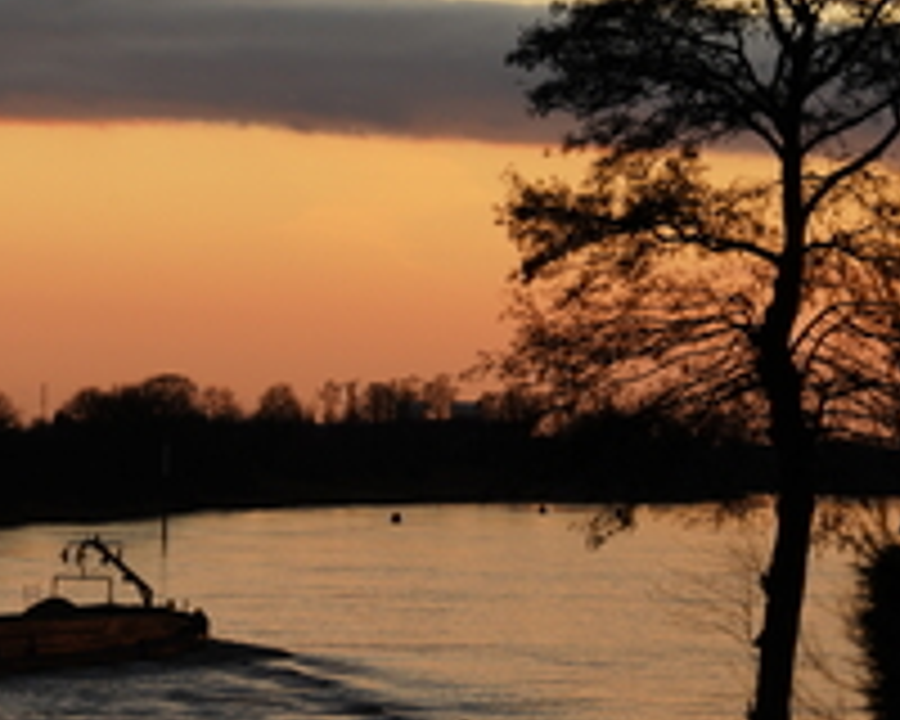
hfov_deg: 5.6
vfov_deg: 4.4
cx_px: 225
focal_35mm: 348
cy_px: 155
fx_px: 9270
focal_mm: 161
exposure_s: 1/100
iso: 400
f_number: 11
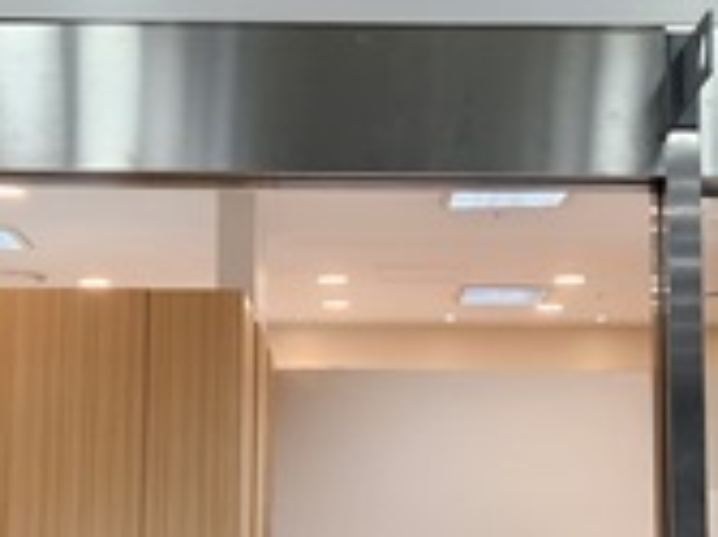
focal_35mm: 88
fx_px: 1824
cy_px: 331
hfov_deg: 22.3
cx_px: 361
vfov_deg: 16.7
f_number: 1.8
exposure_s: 1/120
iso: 80
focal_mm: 5.4
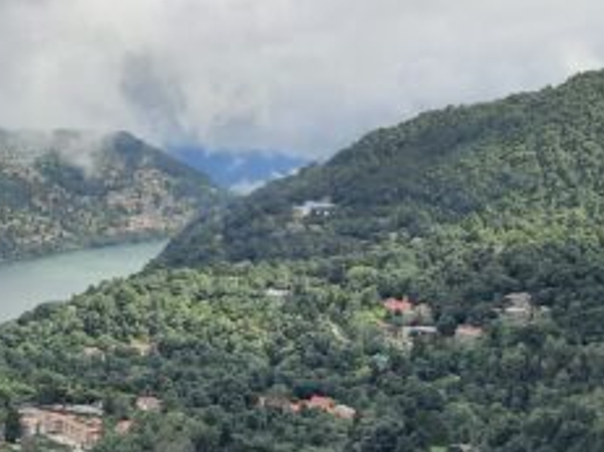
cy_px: 158
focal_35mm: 82
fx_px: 1430
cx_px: -13
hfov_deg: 22.8
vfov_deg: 17.9
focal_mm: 4.6
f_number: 2
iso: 100
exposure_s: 1/1209
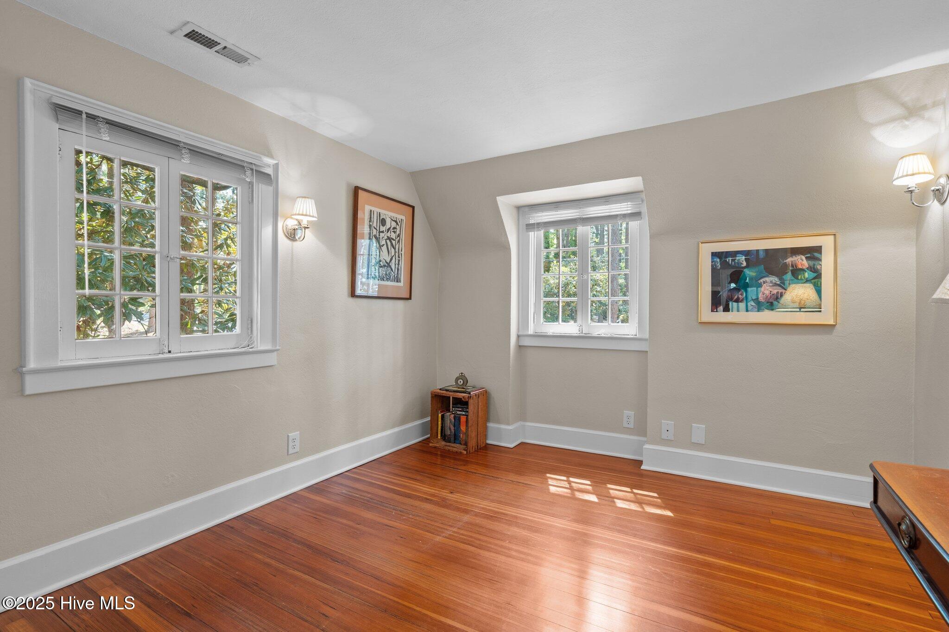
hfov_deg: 96.7
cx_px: 474
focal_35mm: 16
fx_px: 422
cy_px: 316
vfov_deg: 73.7
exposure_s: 1/2
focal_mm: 16
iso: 500
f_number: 8
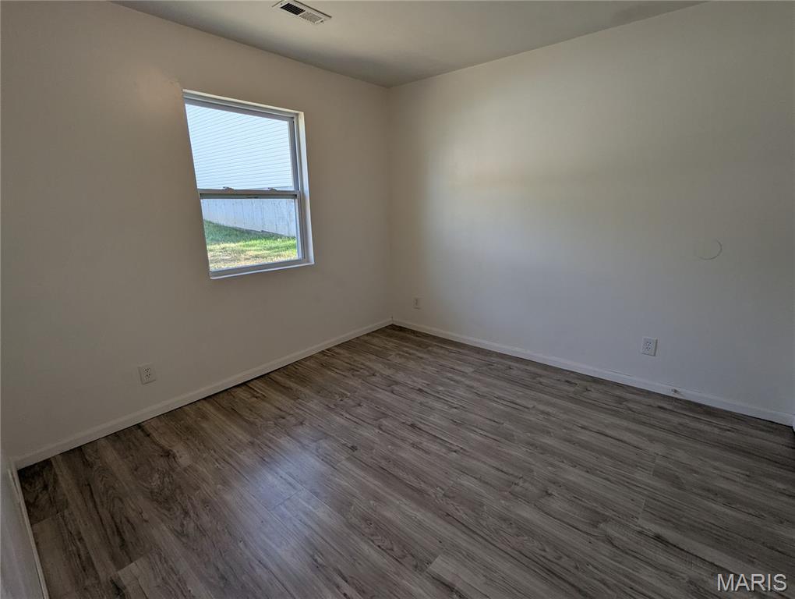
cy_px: 300
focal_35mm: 16
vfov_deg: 78.2
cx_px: 398
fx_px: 368
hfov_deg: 94.4
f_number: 2.2
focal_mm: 2.35
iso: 50
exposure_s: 1/128
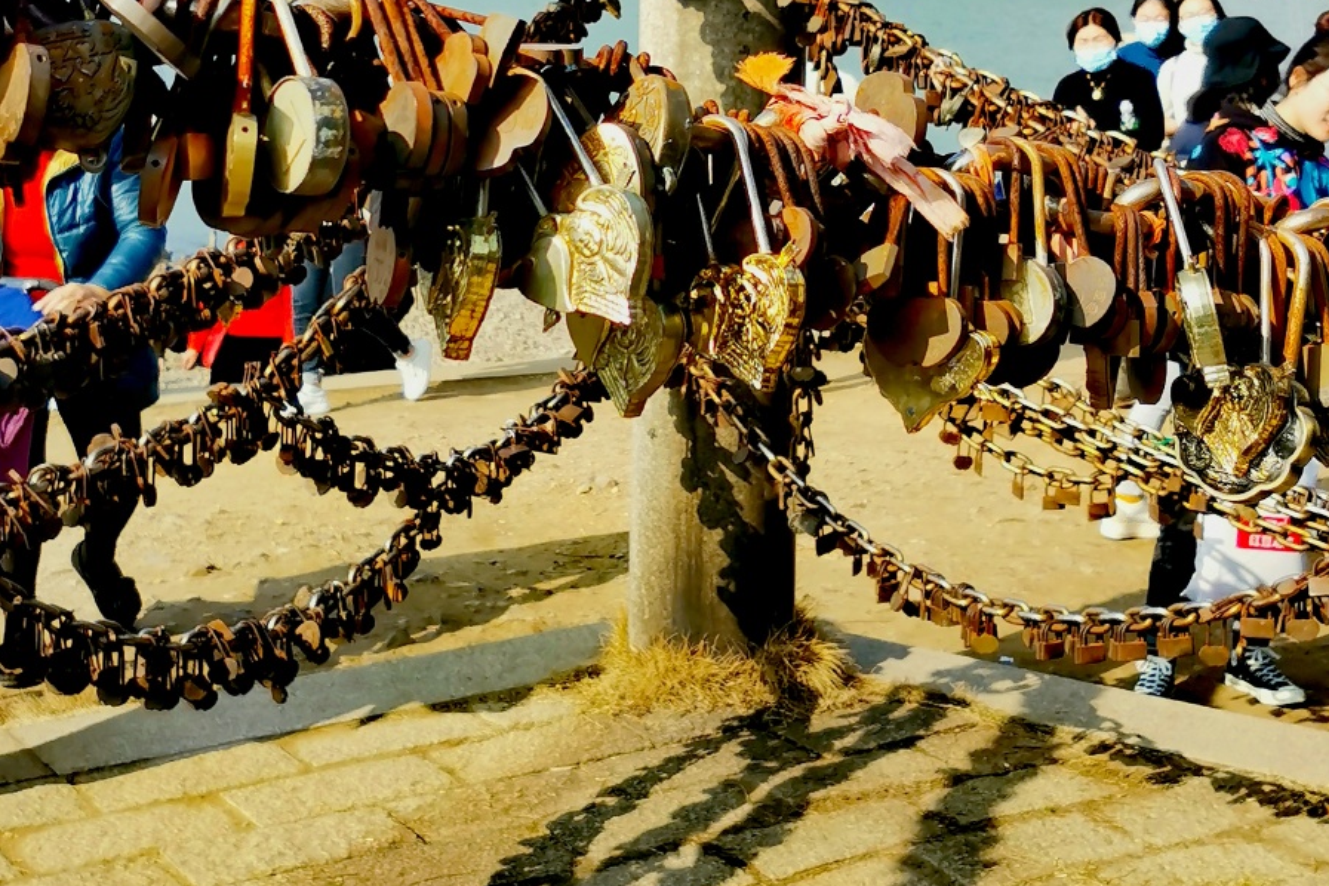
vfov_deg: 20.9
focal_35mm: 64
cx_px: 665
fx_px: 2362
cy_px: 133
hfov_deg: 31.4
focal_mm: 4.66
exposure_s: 1/1339
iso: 50
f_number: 1.4
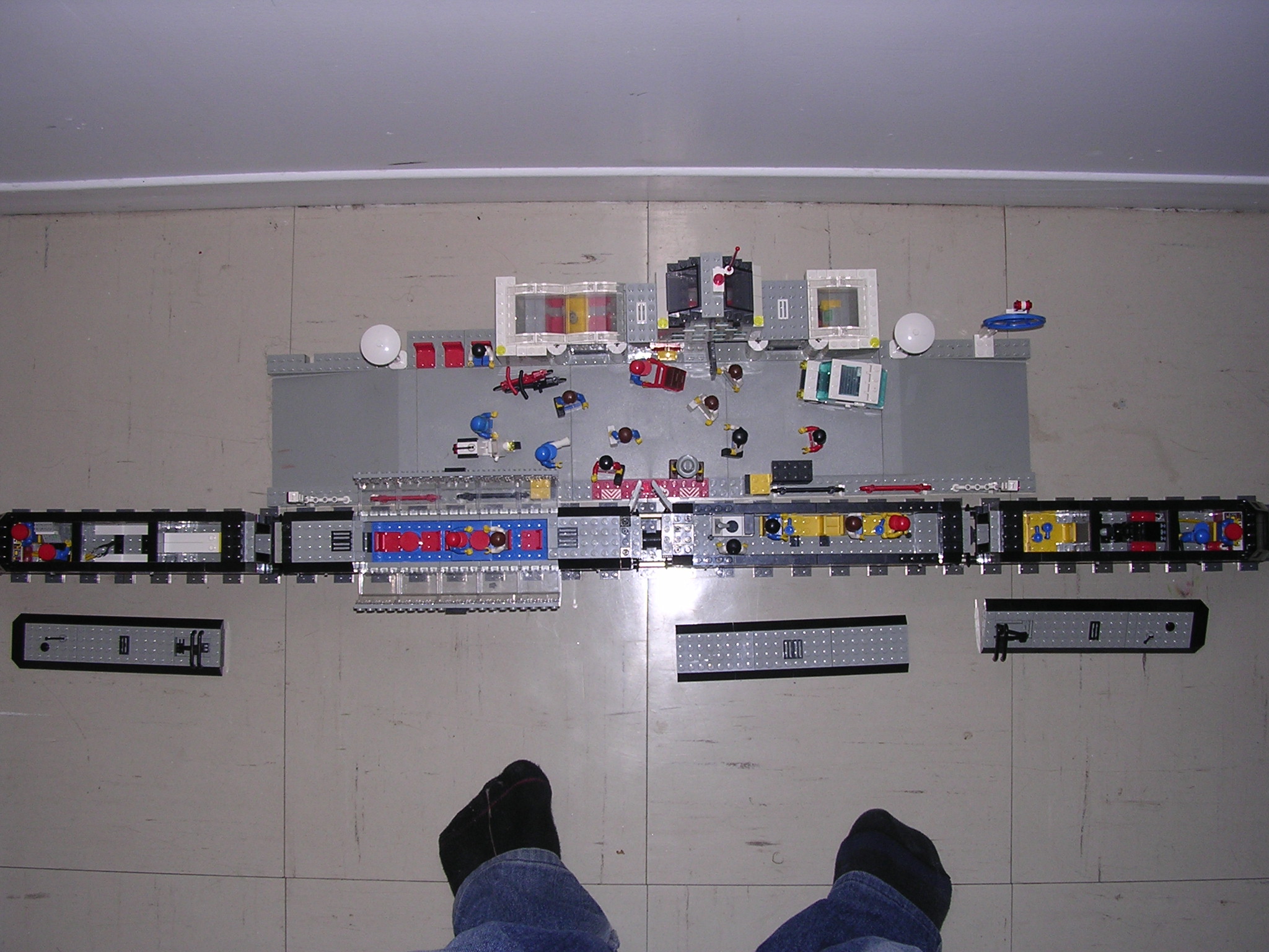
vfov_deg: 37.7
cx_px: 634
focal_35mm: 38
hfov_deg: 49.0
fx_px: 1393
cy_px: 476
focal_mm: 5.8
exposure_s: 1/60.1
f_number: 2.8
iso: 100
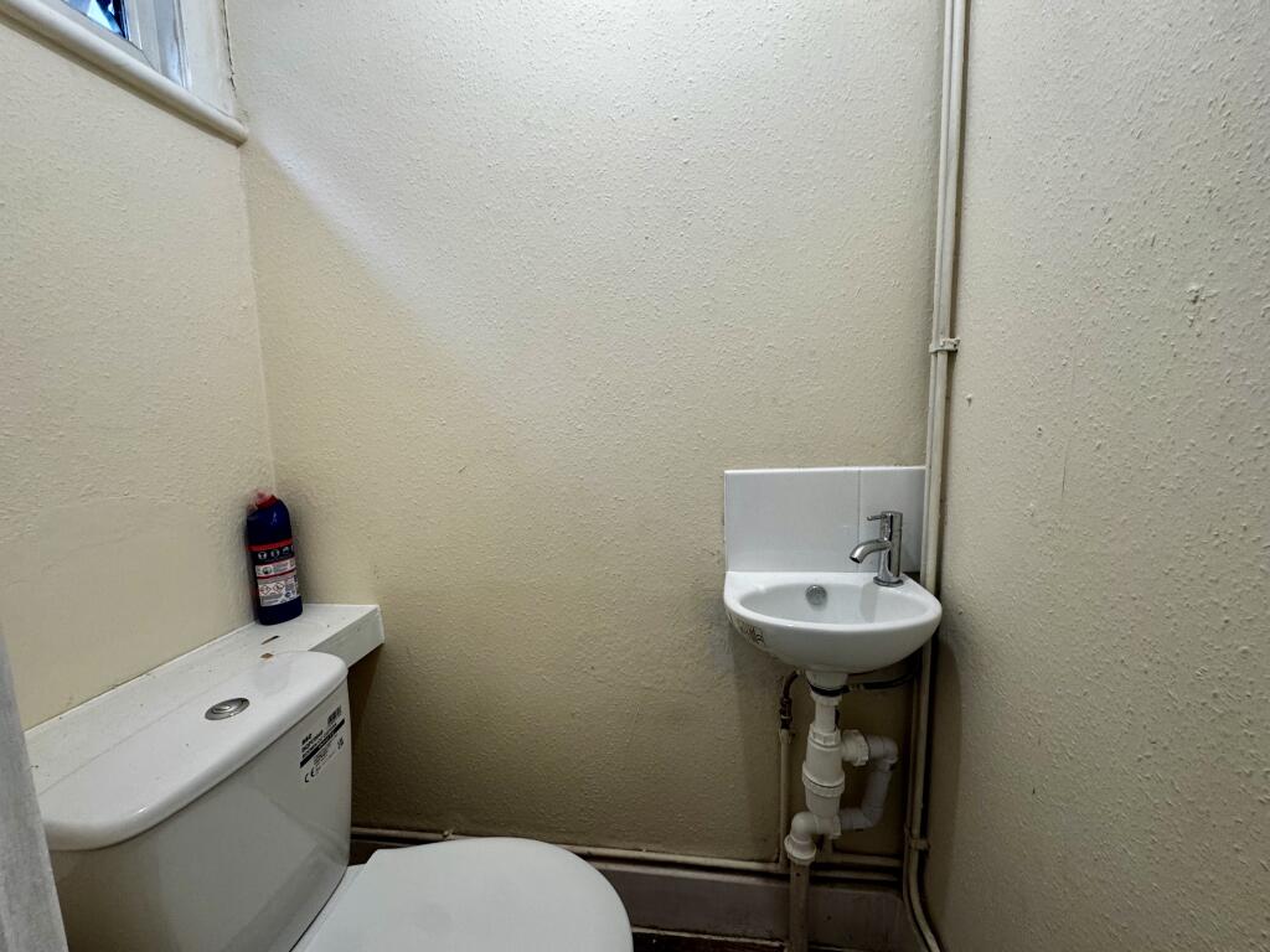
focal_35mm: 14
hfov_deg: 102.1
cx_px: 635
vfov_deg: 85.7
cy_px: 476
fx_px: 514
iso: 160
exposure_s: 1/100
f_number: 2.2
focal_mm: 2.22
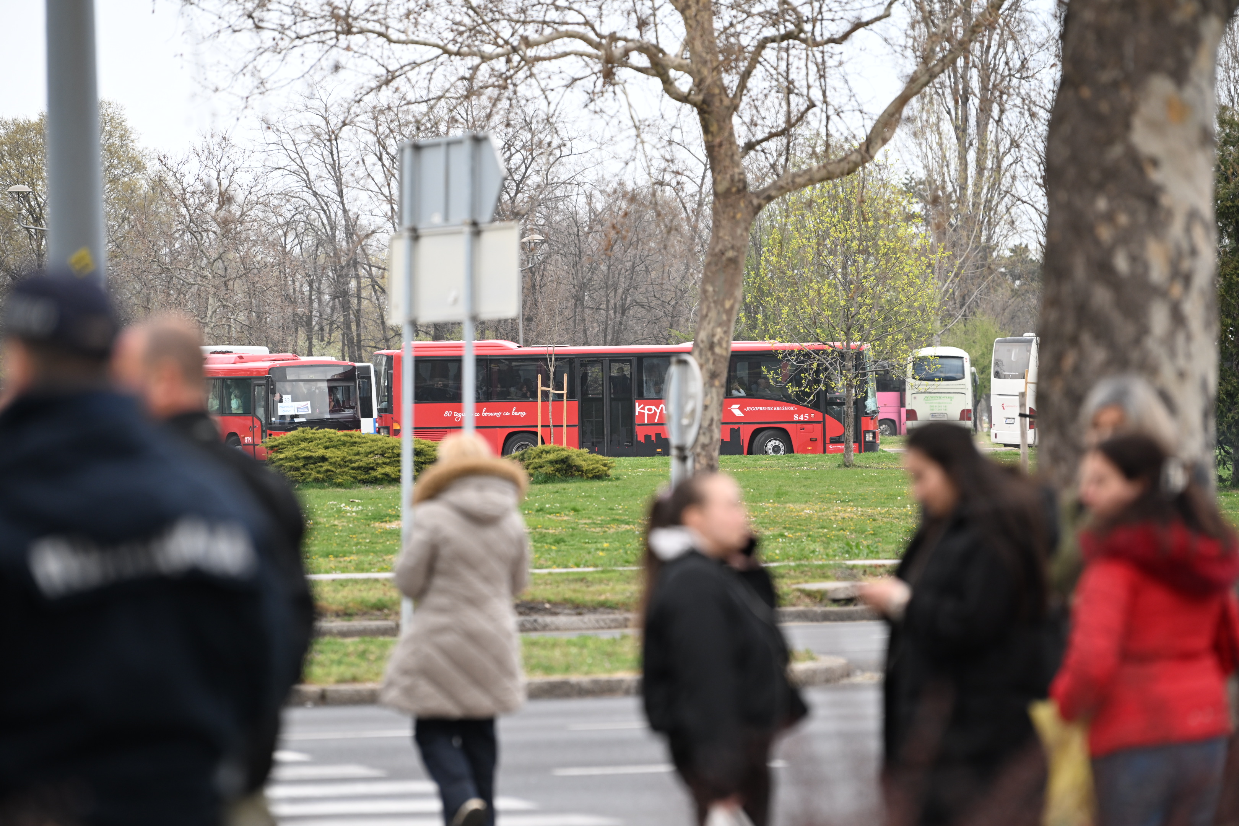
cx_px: 620
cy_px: 413
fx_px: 6883
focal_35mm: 200
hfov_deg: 10.3
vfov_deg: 6.9
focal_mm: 200
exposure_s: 1/320
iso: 500
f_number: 4
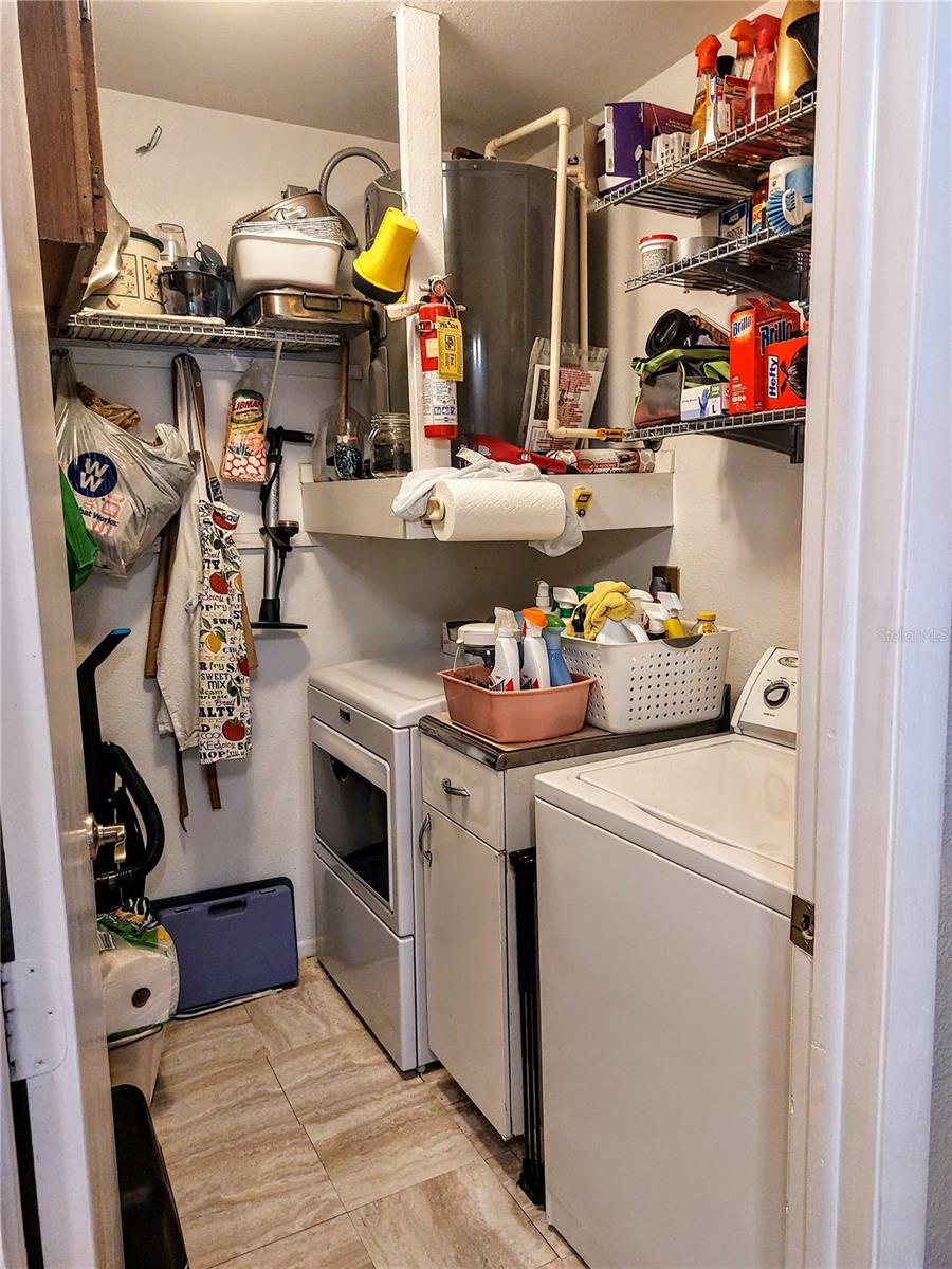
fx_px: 880
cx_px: 476
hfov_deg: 56.8
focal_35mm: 24
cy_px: 634
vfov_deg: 71.6
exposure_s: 1/50
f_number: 1.8
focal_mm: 5.23
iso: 200
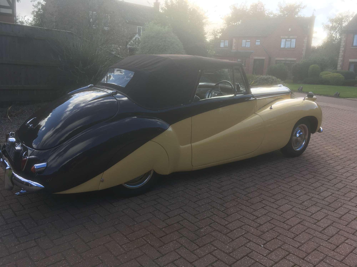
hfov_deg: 61.7
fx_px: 299
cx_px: 178
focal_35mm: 29
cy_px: 134
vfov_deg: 48.2
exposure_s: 1/434
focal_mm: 4.15
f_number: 2.2
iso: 25
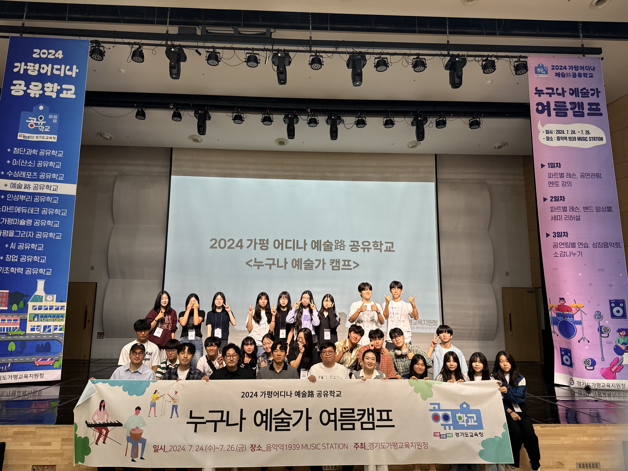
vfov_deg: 56.8
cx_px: 314
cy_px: 236
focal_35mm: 24
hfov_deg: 71.6
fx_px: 435
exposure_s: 1/60
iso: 100
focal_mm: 6.76
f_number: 1.78
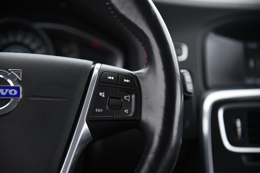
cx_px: 130
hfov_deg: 23.6
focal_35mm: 86
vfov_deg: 15.9
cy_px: 86
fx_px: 621
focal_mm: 86
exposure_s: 1/20
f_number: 4
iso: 4000
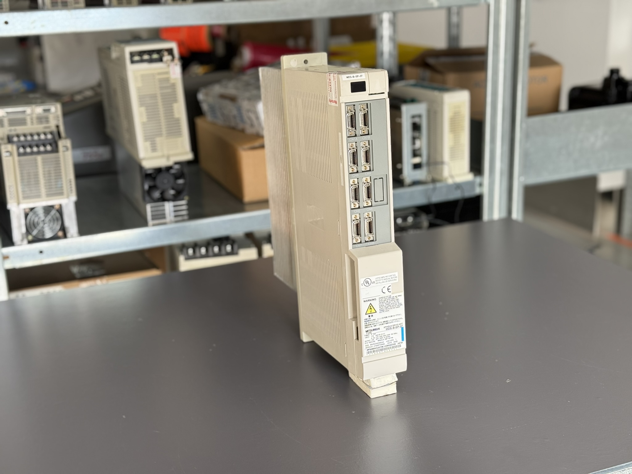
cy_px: 237
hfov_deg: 39.7
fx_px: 876
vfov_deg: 30.3
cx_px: 316
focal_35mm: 48
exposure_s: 1/122
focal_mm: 6.76
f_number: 1.78
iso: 50
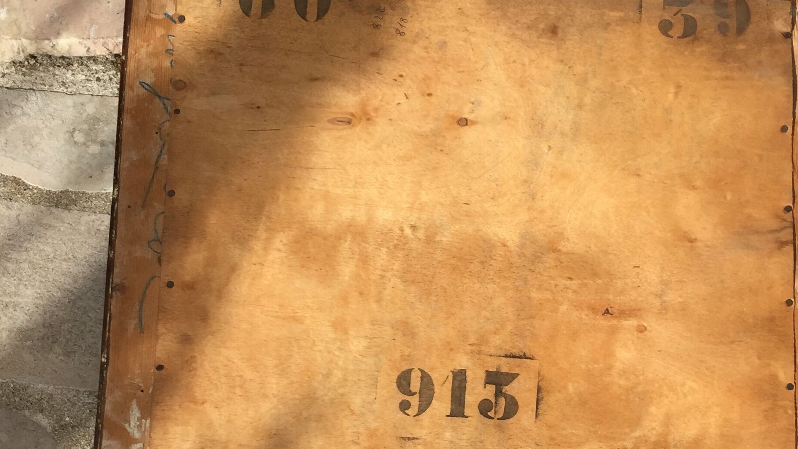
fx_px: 1185
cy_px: 382
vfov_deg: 21.1
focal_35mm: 56
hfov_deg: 37.1
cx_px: 459
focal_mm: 4.15
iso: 32
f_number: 2.2
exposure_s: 1/2198
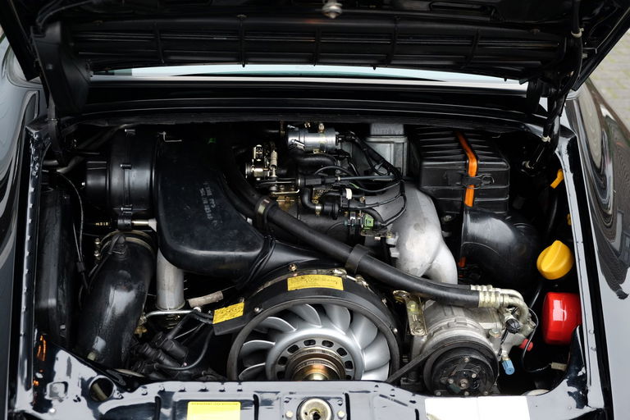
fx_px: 892
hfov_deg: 38.9
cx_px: 315
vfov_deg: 26.5
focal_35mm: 51
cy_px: 210
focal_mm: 34.3
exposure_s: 1/60
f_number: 3.6
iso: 320
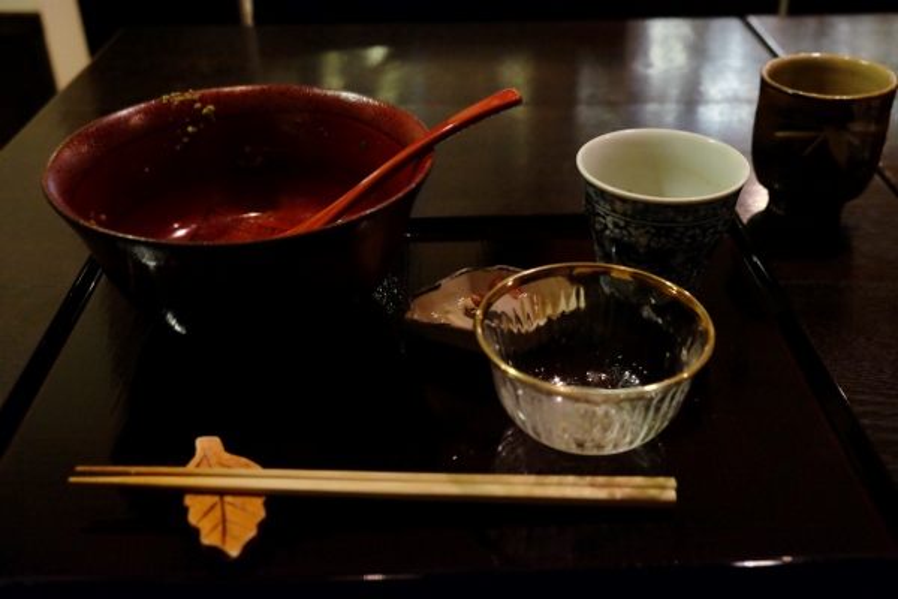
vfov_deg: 36.9
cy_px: 300
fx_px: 898
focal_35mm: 36
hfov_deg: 53.1
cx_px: 449
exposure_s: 1/60
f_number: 4
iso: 5000
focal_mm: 24.3
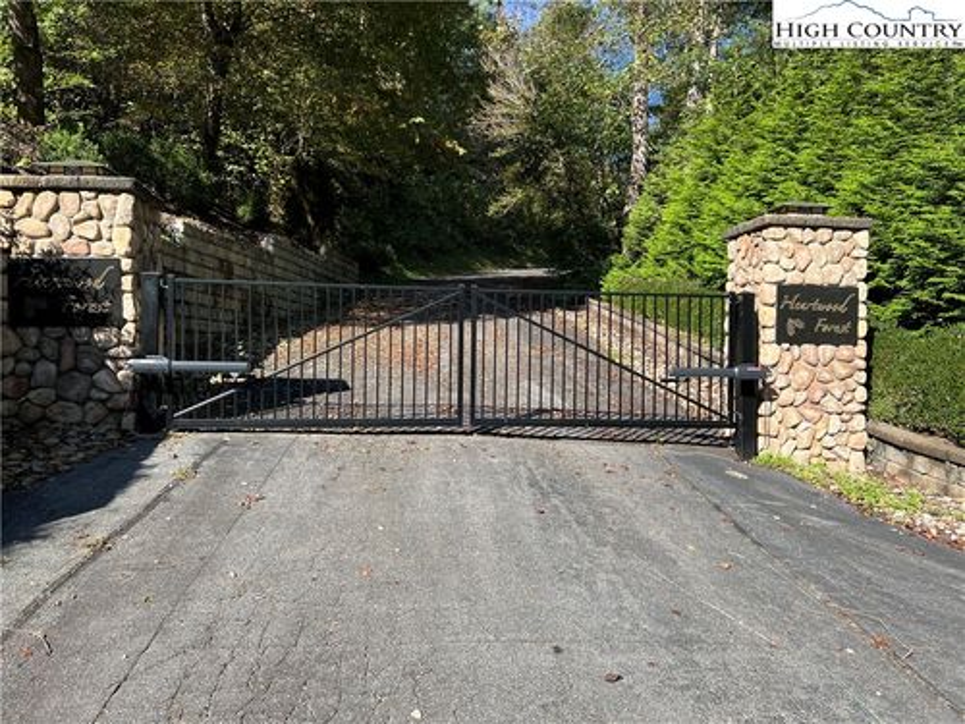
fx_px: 725
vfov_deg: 53.1
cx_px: 482
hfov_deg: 67.3
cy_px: 362
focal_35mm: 26
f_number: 1.5
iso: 50
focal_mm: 5.7
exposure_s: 1/1669
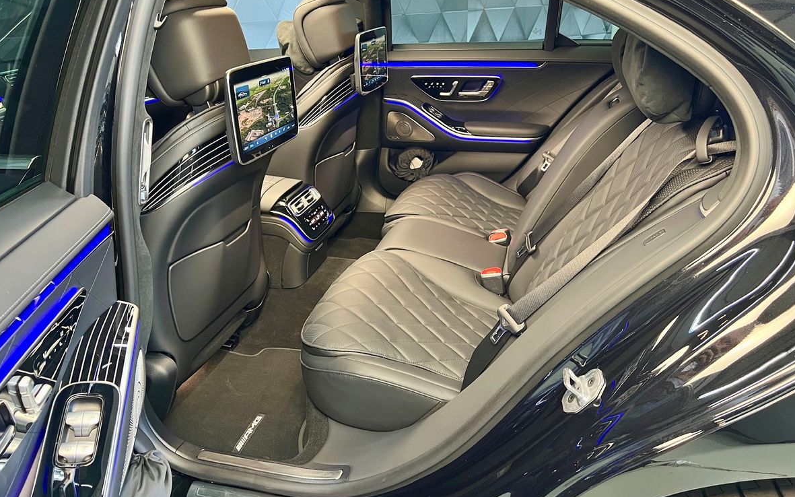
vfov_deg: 44.4
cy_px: 209
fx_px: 607
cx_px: 398
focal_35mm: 28
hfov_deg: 66.5
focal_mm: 5.7
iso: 500
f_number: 1.5
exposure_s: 1/60
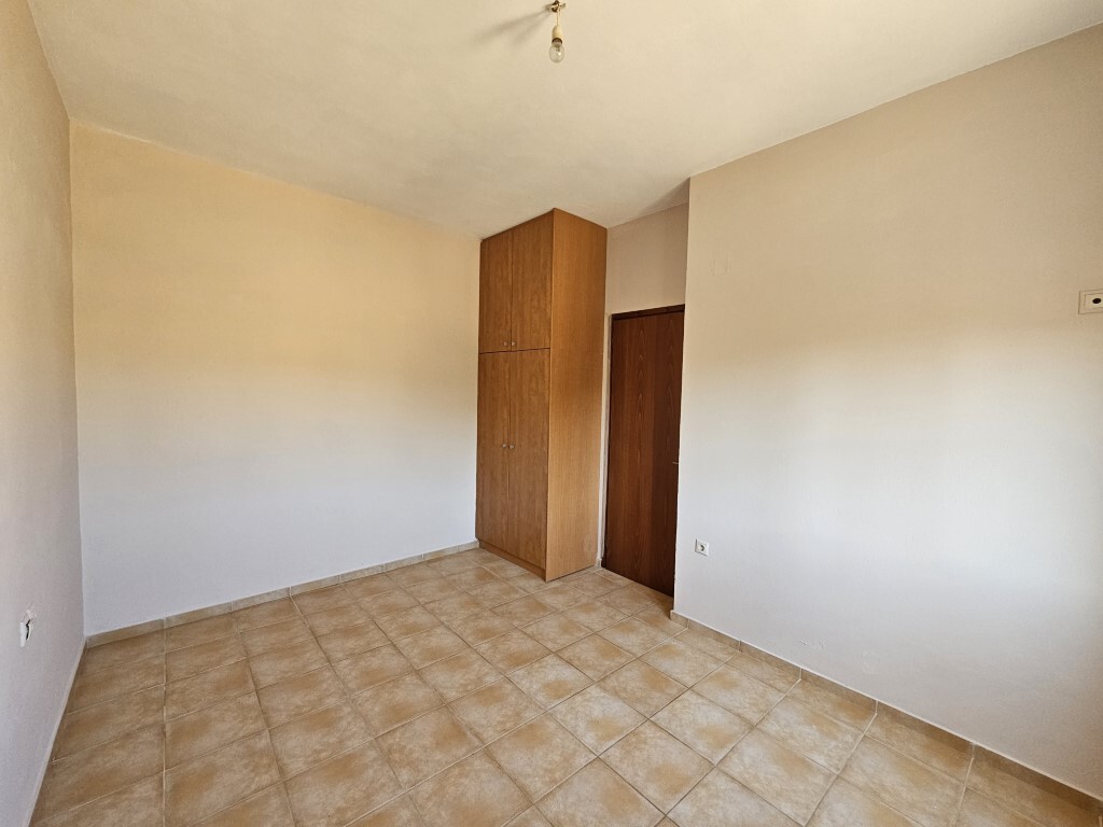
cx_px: 552
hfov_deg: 106.2
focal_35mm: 13
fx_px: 414
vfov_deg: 89.9
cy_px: 414
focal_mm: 2.2
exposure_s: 1/100
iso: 250
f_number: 2.2
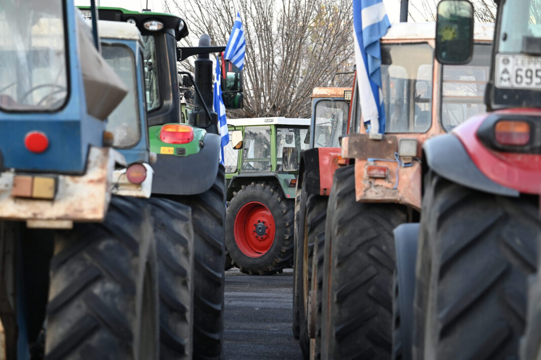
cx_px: 270
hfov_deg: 13.7
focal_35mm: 150
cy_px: 180
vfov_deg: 9.1
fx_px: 2252
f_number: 7.1
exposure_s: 1/400
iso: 1600
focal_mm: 150
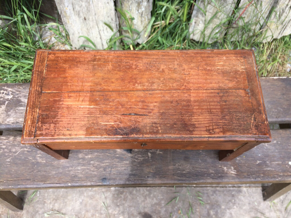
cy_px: 109
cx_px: 146
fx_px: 244
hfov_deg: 61.7
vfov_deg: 48.2
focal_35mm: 29
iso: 32
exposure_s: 1/672
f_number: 2.2
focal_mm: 4.15
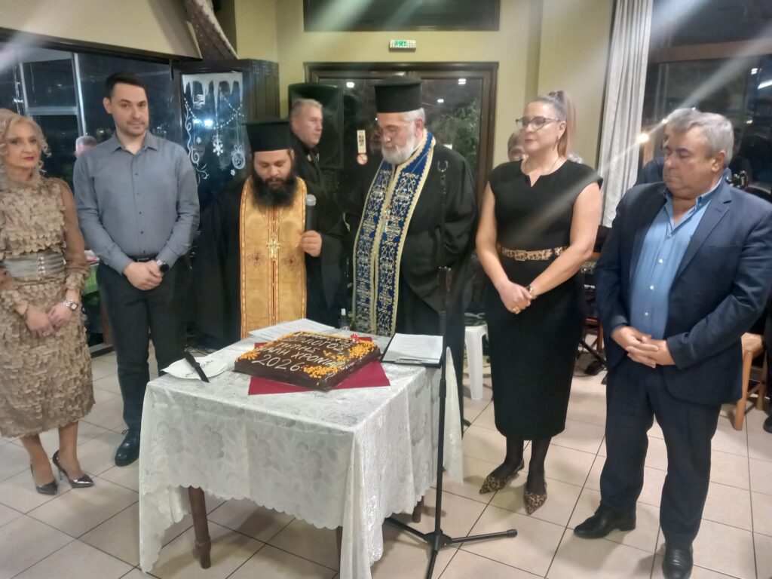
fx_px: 602
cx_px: 386
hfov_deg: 65.3
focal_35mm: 27
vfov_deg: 51.4
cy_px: 290
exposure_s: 1/20
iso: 640
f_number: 1.8
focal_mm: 4
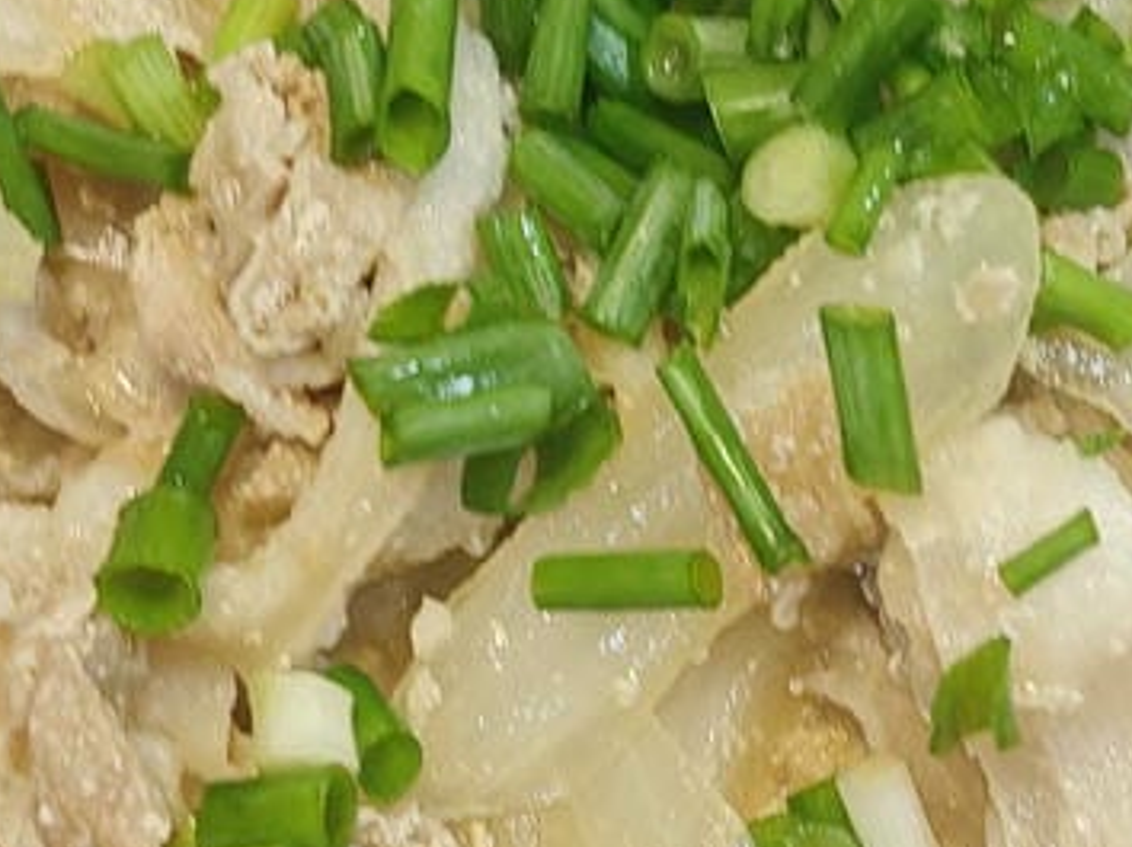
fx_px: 4542
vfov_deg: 10.6
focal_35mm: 139
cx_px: 803
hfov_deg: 14.2
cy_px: 569
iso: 479
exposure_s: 1/60
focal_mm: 8.72
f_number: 1.63
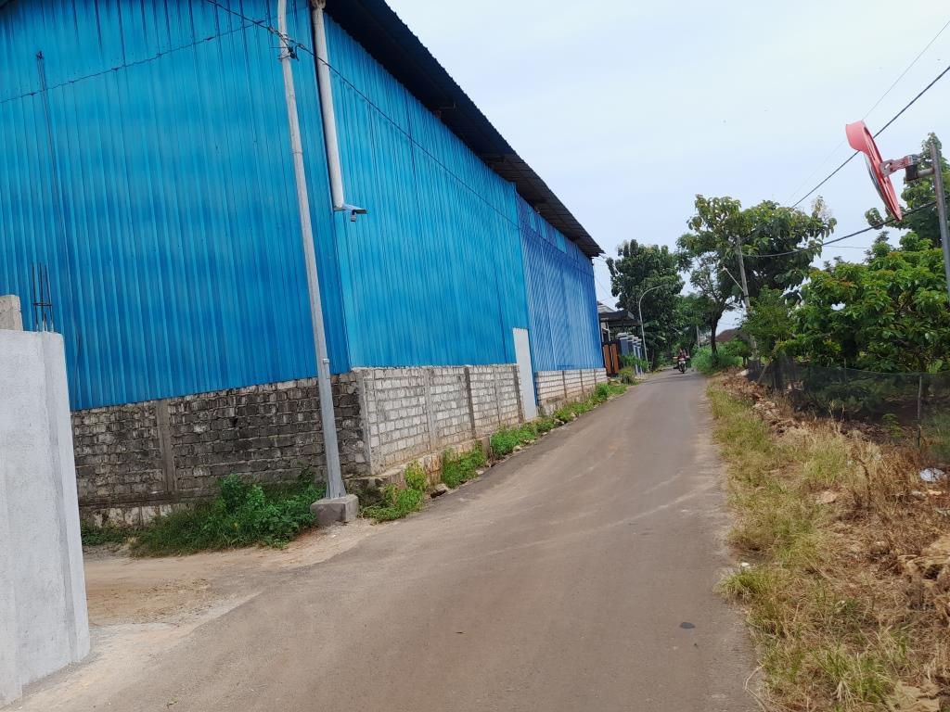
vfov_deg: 54.9
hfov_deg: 69.4
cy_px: 356
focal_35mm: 25
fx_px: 686
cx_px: 475
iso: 20
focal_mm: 4.6
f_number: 2
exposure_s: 1/706
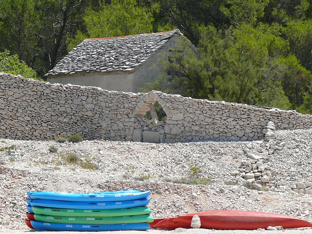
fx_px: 1703
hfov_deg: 10.5
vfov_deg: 7.9
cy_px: 117
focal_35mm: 189
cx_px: 156
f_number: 5
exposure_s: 1/250
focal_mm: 22.4
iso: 100
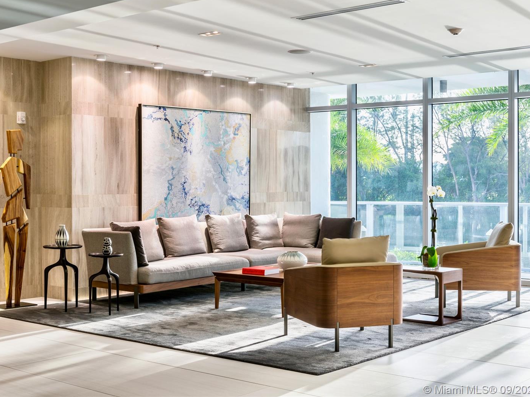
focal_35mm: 53
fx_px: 812
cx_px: 242
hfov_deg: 36.1
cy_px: 195
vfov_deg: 27.5
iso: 100
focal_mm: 48
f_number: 11
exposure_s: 1/6
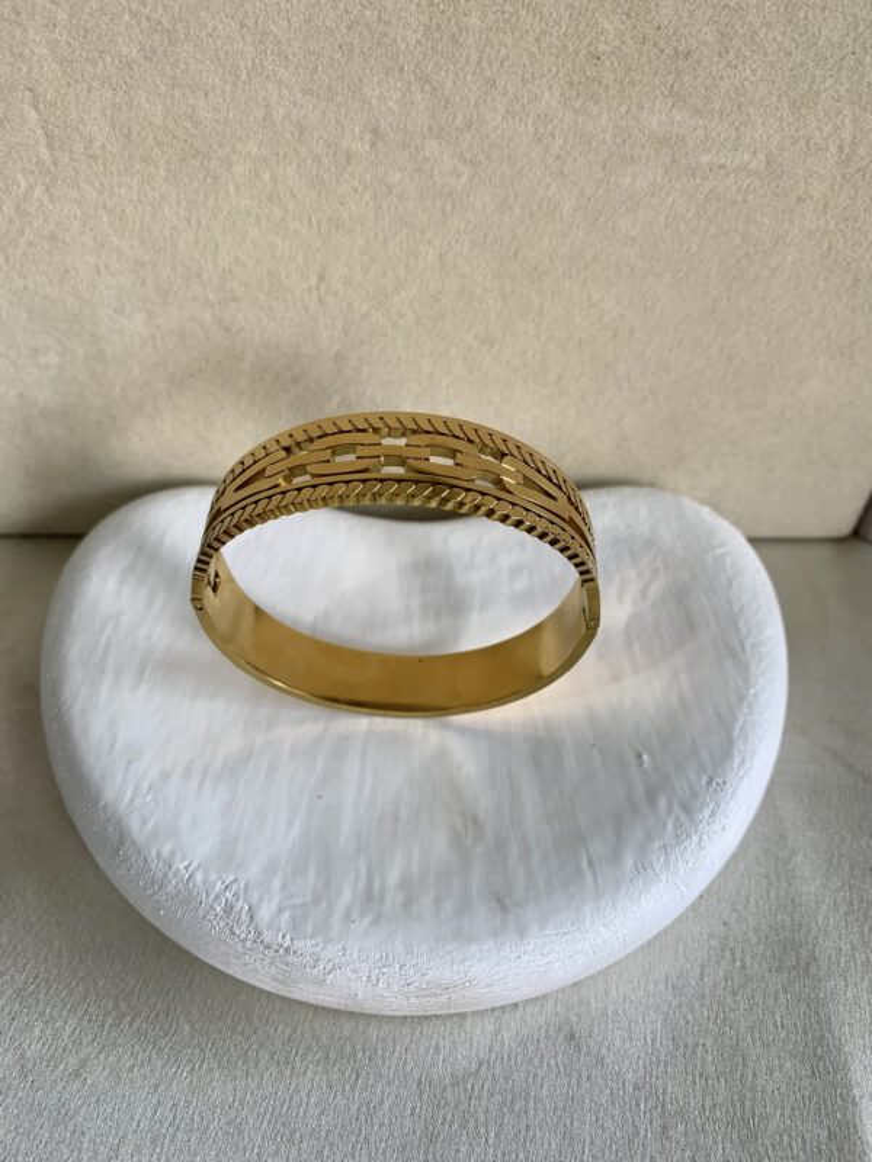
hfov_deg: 53.1
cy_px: 581
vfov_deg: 67.3
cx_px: 436
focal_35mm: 26
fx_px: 873
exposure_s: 1/100
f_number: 1.8
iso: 32
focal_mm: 4.25
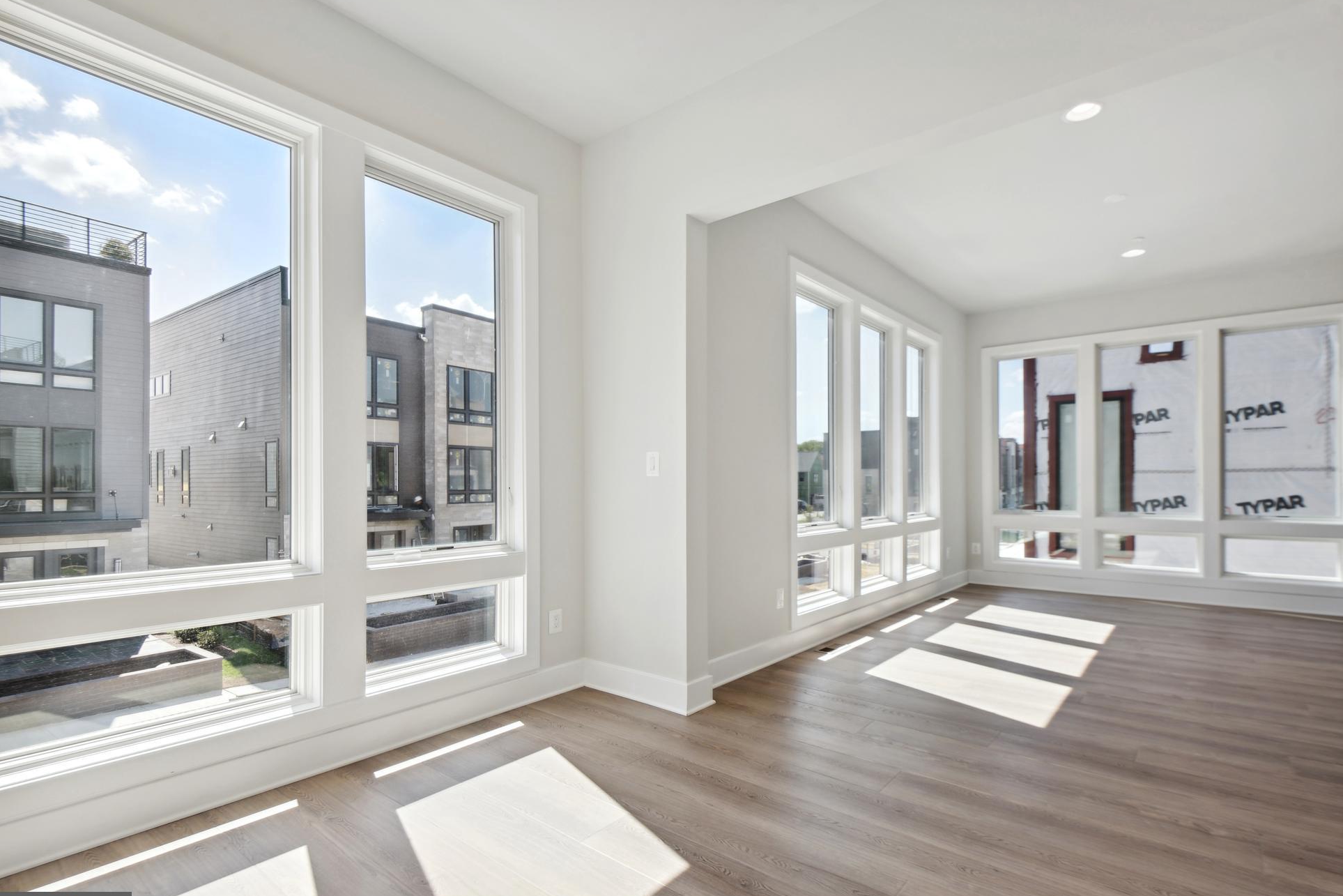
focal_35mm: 17
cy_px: 467
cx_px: 691
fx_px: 634
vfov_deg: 70.4
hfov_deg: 93.2
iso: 200
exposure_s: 1/100
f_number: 8
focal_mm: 16
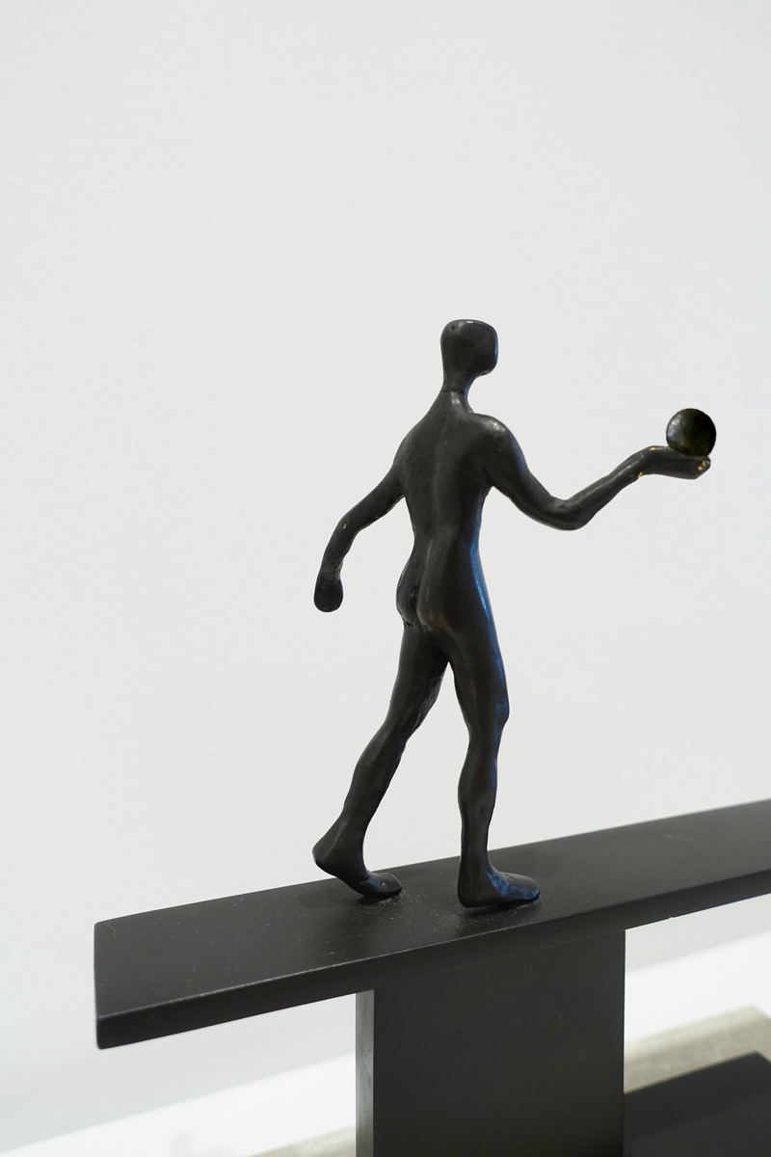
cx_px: 386
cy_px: 578
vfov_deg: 73.7
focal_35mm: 24
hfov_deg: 53.1
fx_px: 771
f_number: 2.8
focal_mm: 8.8
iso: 125
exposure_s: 1/60
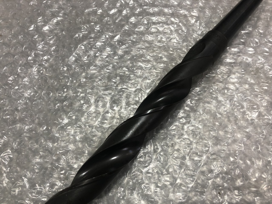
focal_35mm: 28
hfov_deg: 63.4
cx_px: 136
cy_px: 102
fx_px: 220
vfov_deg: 49.7
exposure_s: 1/30
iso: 40
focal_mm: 3.99
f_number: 1.8
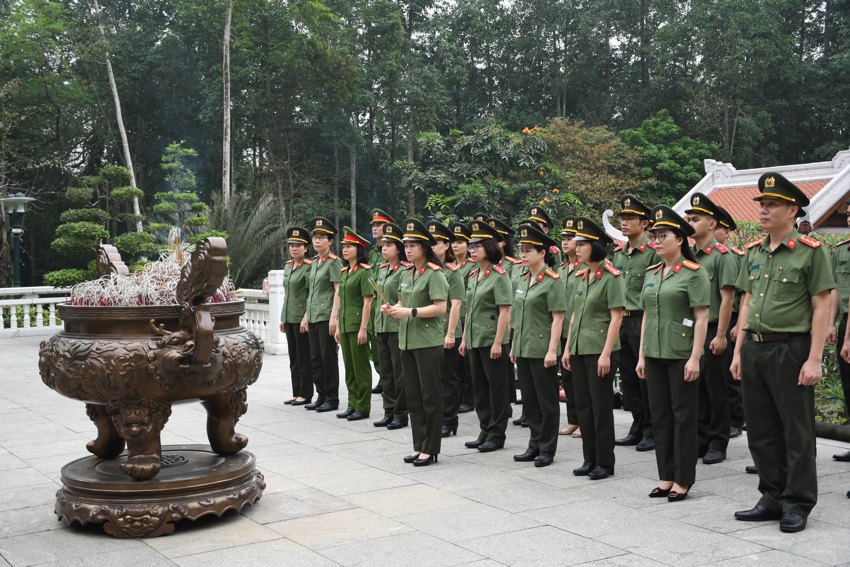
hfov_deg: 43.6
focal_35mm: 45
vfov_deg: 29.9
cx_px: 425
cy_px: 284
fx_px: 1062
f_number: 4
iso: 320
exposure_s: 1/200
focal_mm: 30
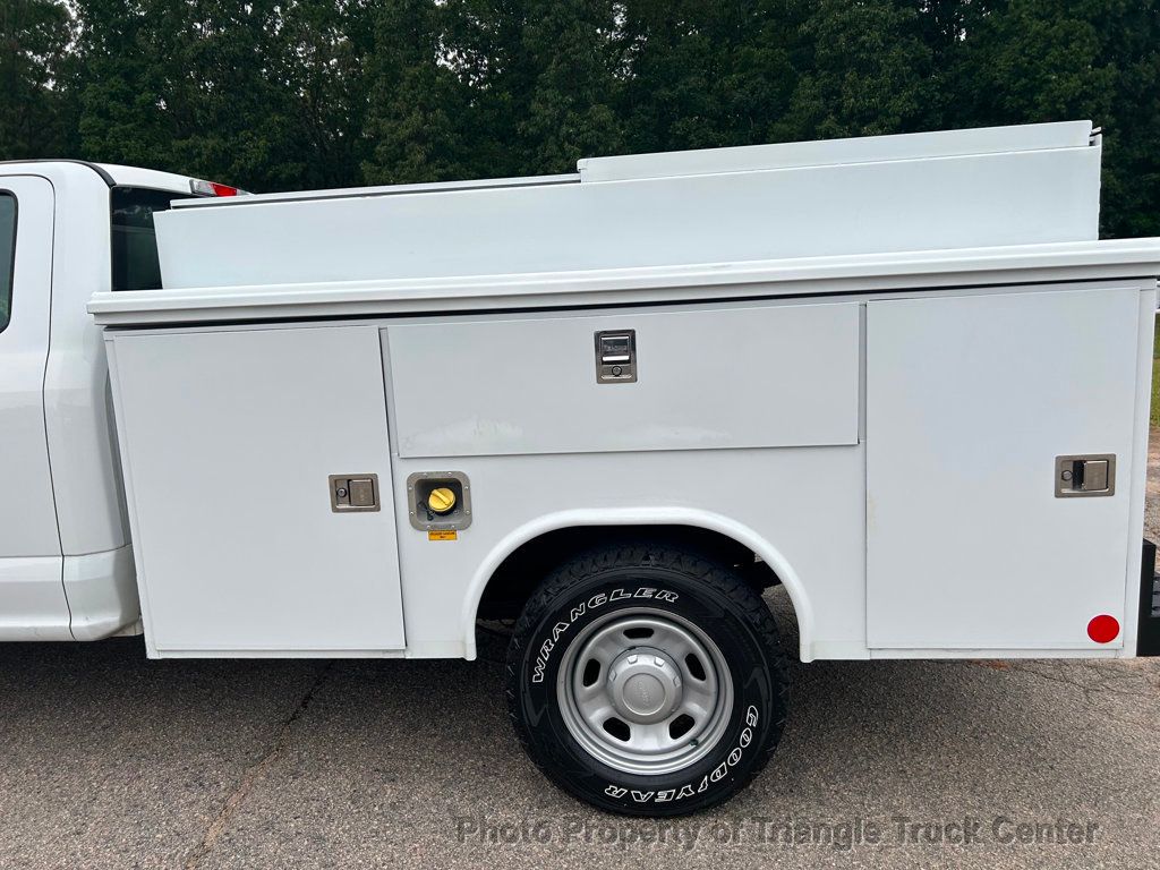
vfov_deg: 53.1
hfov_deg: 67.3
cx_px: 580
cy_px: 435
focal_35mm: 26
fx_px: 871
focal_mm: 5.7
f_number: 1.5
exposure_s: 1/940
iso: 50
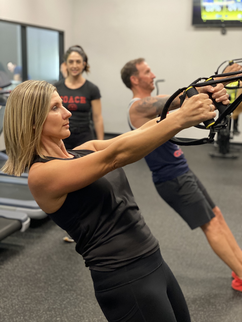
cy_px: 161
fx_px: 485
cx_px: 121
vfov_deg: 36.8
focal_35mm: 52
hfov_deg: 28.0
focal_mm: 6
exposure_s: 1/40
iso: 320
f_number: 2
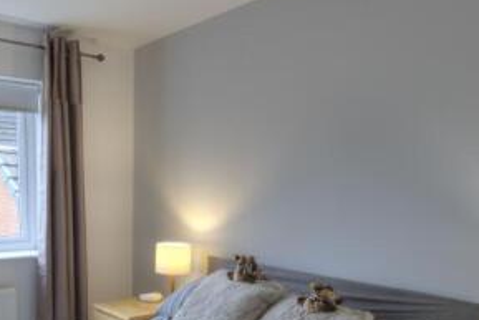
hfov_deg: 53.8
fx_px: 453
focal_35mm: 34
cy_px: 241
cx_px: 133
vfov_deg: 37.9
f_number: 8
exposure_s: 1/15
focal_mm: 10
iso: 400
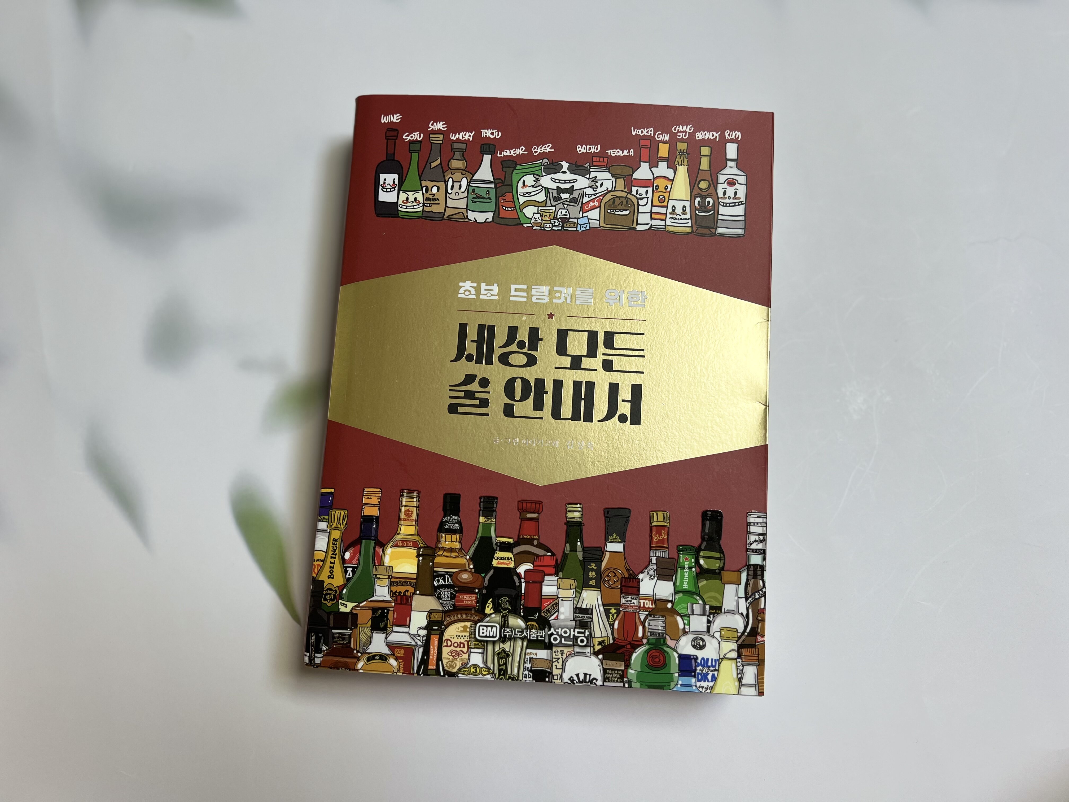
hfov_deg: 67.3
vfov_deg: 53.1
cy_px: 401
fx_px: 803
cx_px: 534
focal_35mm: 26
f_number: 1.5
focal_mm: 5.7
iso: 50
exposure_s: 1/120
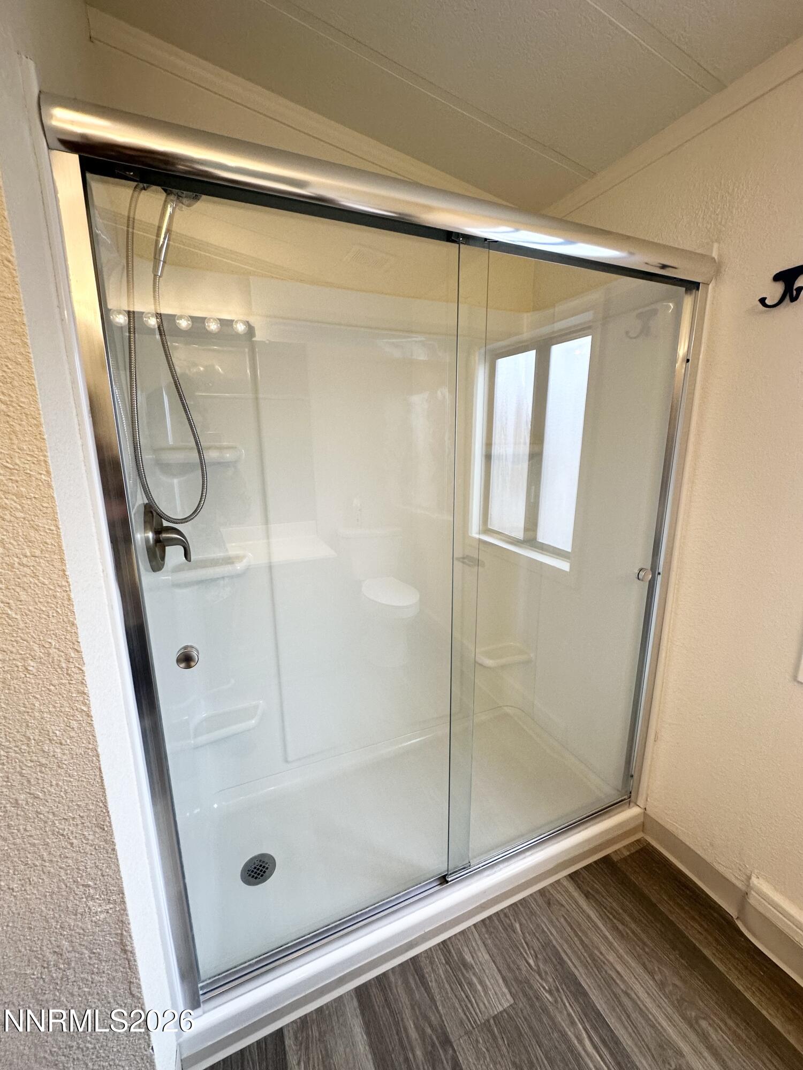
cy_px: 535
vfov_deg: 102.1
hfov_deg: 85.7
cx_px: 402
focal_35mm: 14
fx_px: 433
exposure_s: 1/120
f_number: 2.2
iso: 125
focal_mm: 2.22
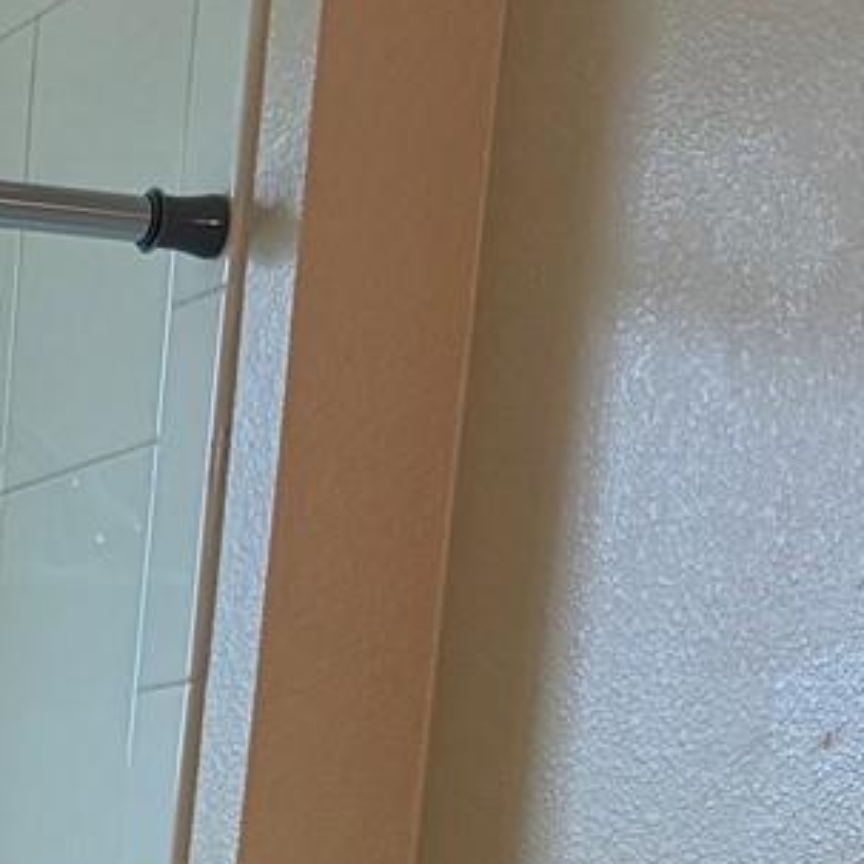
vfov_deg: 13.6
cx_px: -642
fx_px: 3163
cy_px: 1657
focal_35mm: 112
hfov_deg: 14.0
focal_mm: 6.76
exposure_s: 1/203
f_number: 1.78
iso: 200
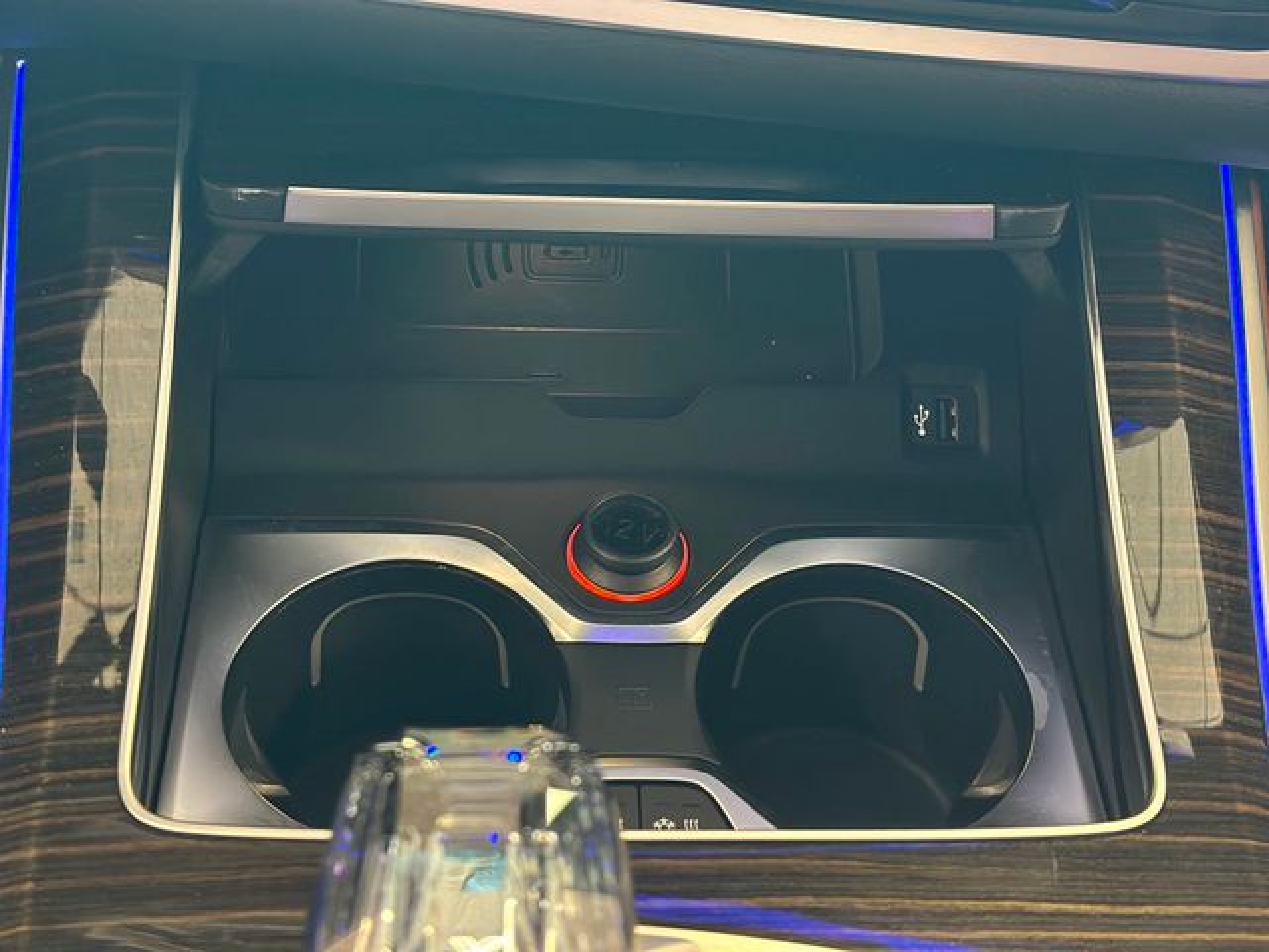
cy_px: 476
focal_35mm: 48
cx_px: 634
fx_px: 1760
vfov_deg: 30.3
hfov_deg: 39.7
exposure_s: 1/30
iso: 640
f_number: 1.78
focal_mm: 6.86
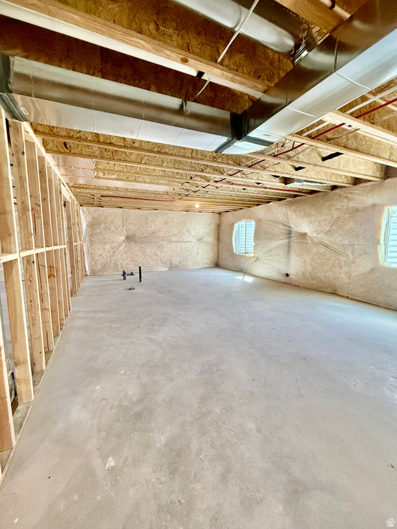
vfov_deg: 102.1
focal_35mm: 14
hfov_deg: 85.7
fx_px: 214
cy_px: 264
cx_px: 198
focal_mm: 2.22
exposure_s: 1/120
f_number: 2.2
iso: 250
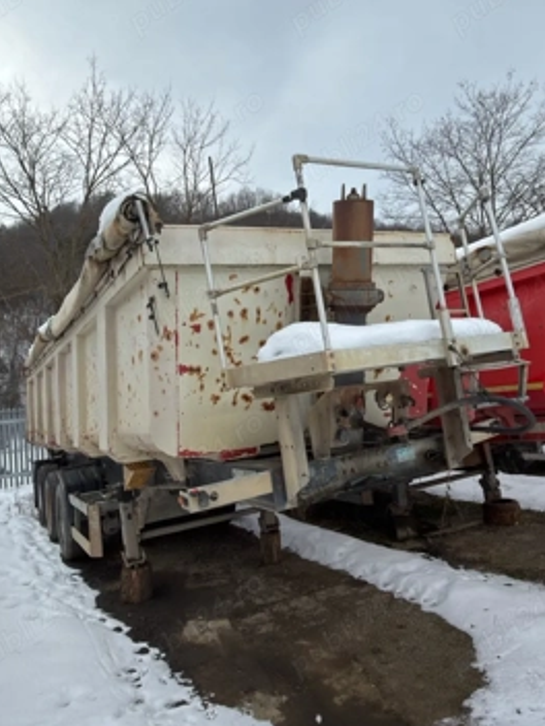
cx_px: 237
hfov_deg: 54.7
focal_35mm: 25
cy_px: 328
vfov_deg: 69.2
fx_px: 525
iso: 16
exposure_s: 1/236
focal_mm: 2.22
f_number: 2.2
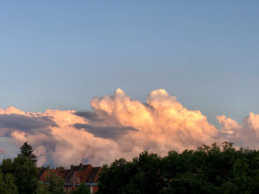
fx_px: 389
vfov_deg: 28.0
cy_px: 97
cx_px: 130
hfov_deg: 36.8
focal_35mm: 52
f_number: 2.4
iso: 25
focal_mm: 6
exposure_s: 1/120
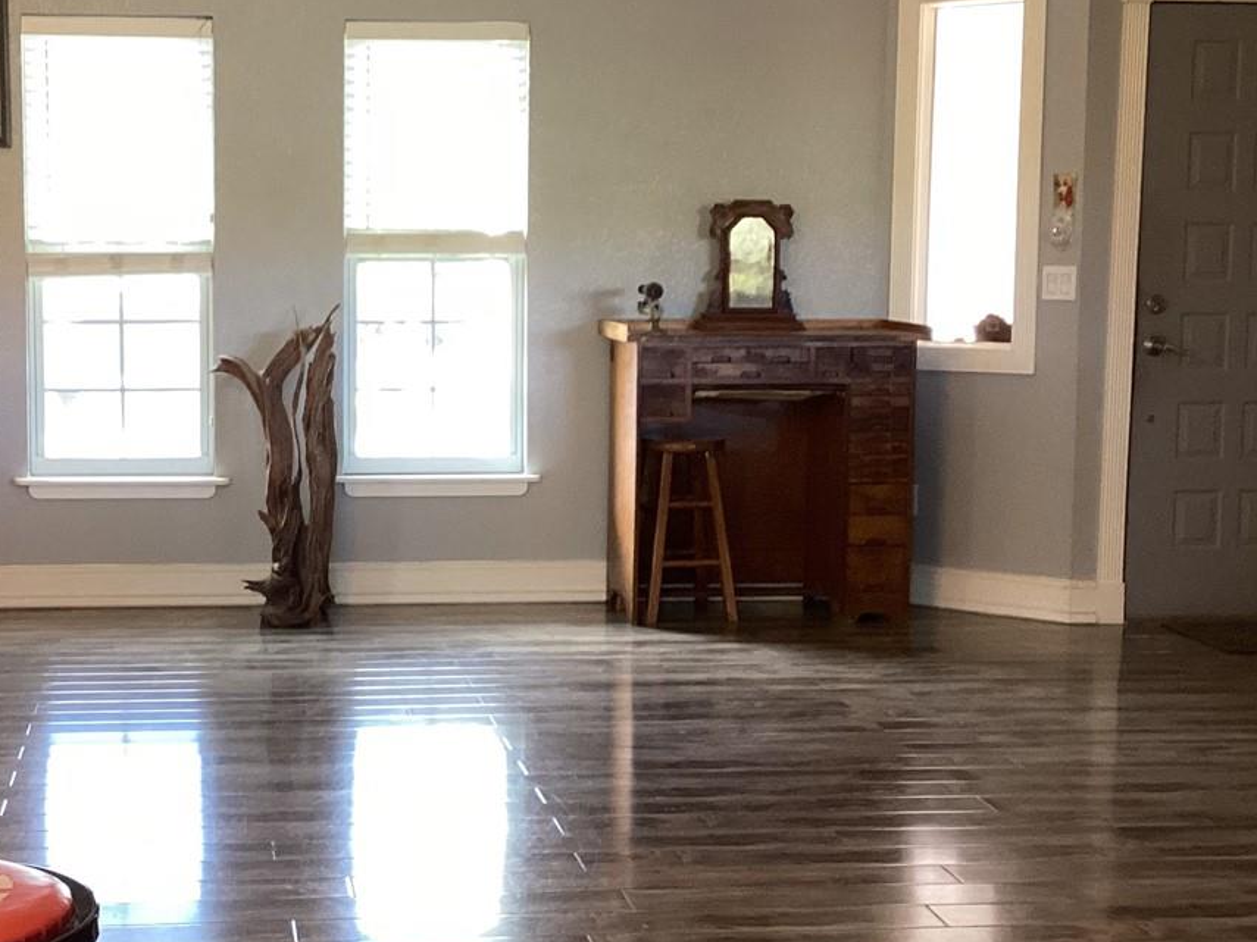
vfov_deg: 25.2
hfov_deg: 32.8
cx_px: 366
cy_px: 451
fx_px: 2106
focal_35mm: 58
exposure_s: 1/60
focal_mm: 3.3
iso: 200
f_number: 2.4
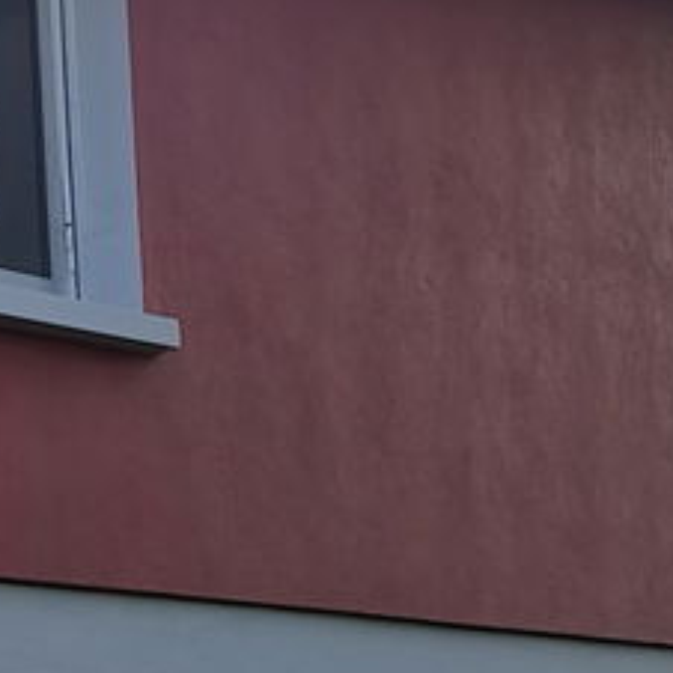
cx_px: -95
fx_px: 3167
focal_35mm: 144
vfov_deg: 11.8
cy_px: 852
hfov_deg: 11.9
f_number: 1.65
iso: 50
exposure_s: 1/362
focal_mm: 6.14
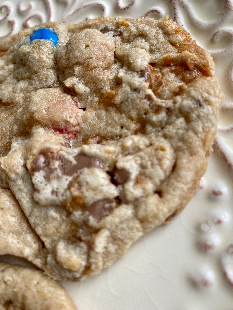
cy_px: 154
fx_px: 242
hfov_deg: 51.4
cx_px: 118
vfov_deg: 65.3
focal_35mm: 27
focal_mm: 4.25
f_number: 1.8
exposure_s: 1/121
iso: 80
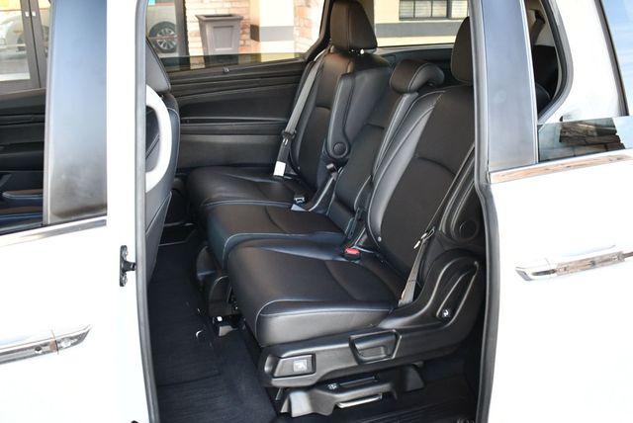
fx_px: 634
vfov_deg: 36.9
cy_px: 212
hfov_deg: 53.1
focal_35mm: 36
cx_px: 316
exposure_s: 1/160
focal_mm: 18
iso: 800
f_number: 3.5
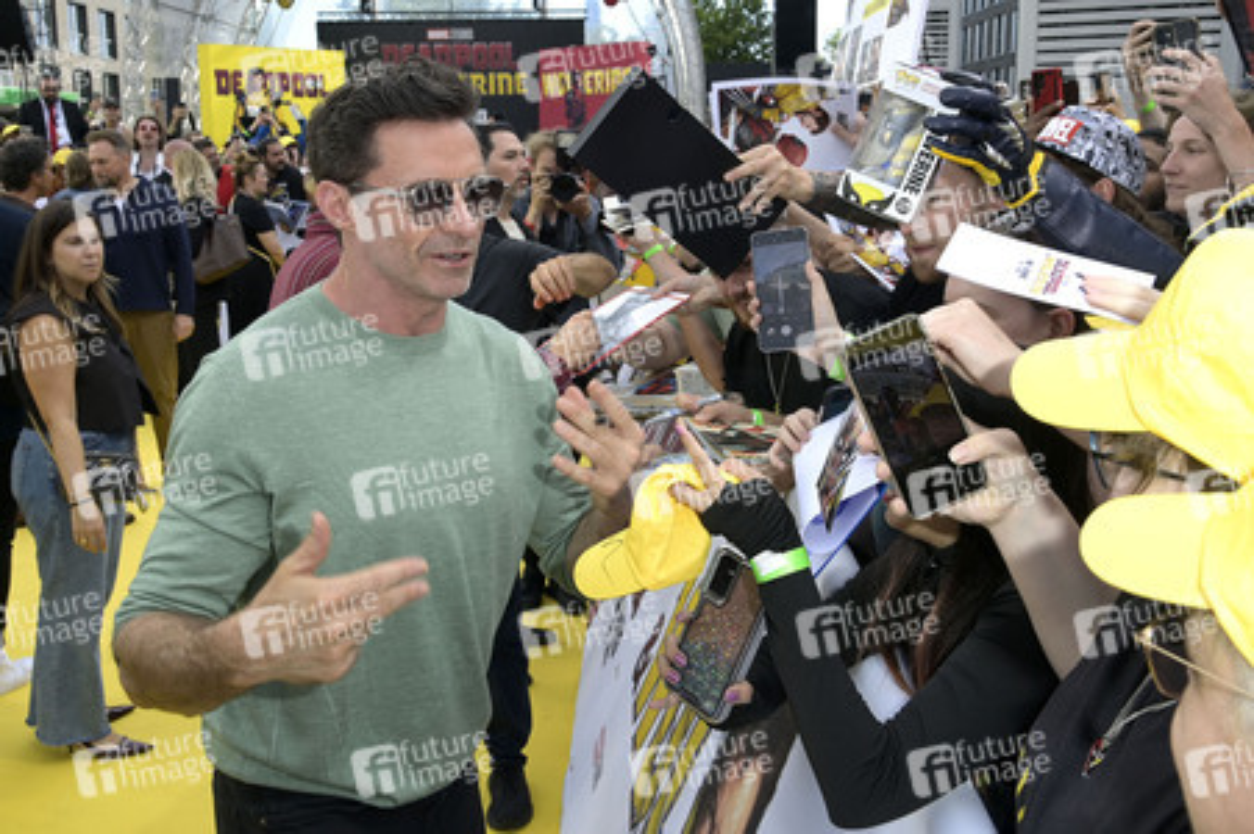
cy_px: 417
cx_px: 627
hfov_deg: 62.0
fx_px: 1044
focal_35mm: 30
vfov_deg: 43.5
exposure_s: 1/200
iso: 320
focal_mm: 30
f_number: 9
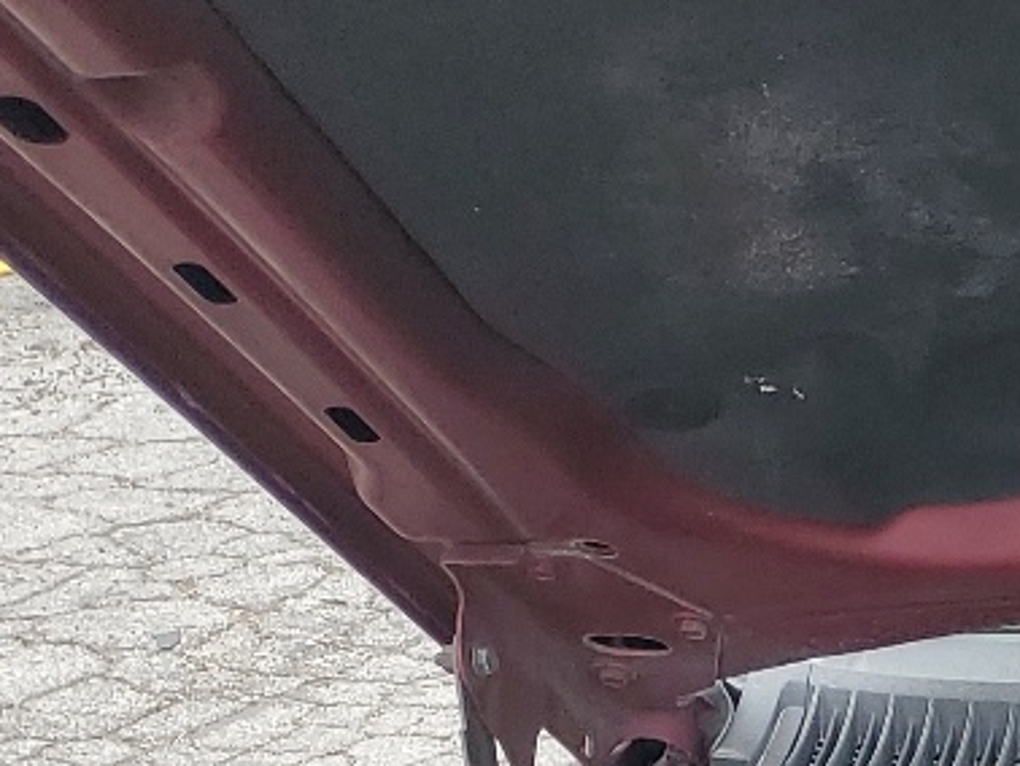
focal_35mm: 110
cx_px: 2124
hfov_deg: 14.4
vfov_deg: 11.9
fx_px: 3243
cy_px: 1570
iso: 50
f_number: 1.5
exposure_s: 1/217
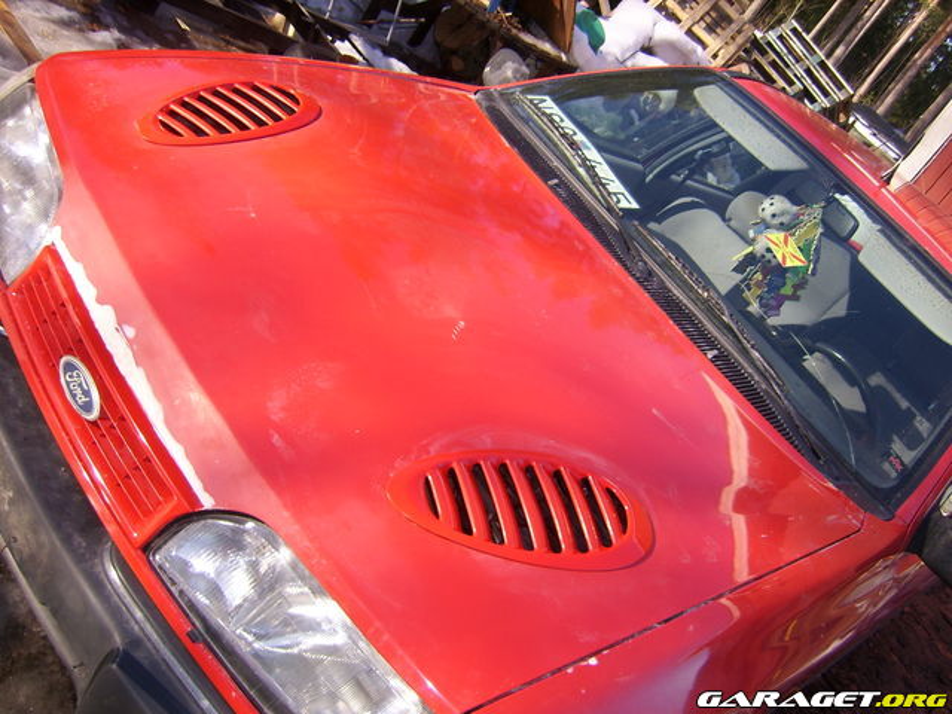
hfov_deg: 52.6
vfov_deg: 40.7
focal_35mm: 35
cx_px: 476
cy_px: 357
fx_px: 963
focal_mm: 5.95
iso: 50
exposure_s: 1/458
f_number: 2.8
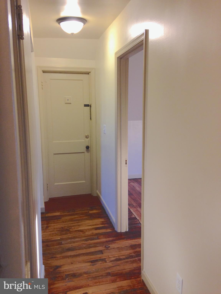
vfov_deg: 55.4
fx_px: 281
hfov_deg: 42.9
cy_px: 147
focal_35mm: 33
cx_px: 110
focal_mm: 4.12
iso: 100
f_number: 2.4
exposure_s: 1/20
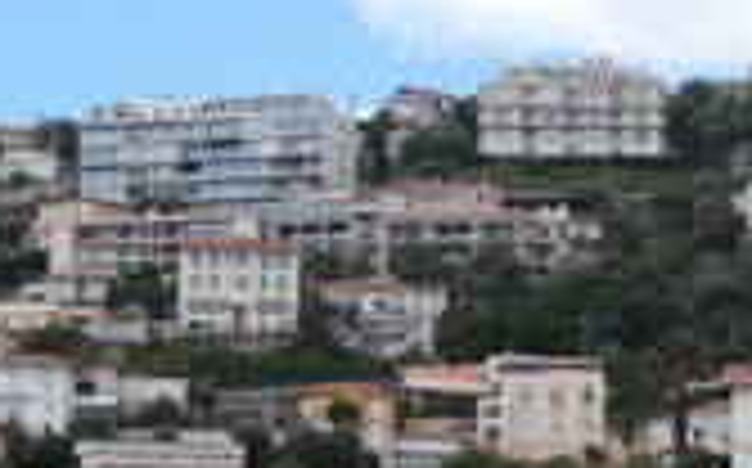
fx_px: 5159
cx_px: 567
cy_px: 486
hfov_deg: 8.3
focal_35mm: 252
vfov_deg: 5.2
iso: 100
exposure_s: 1/250
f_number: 5.4
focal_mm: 19.54
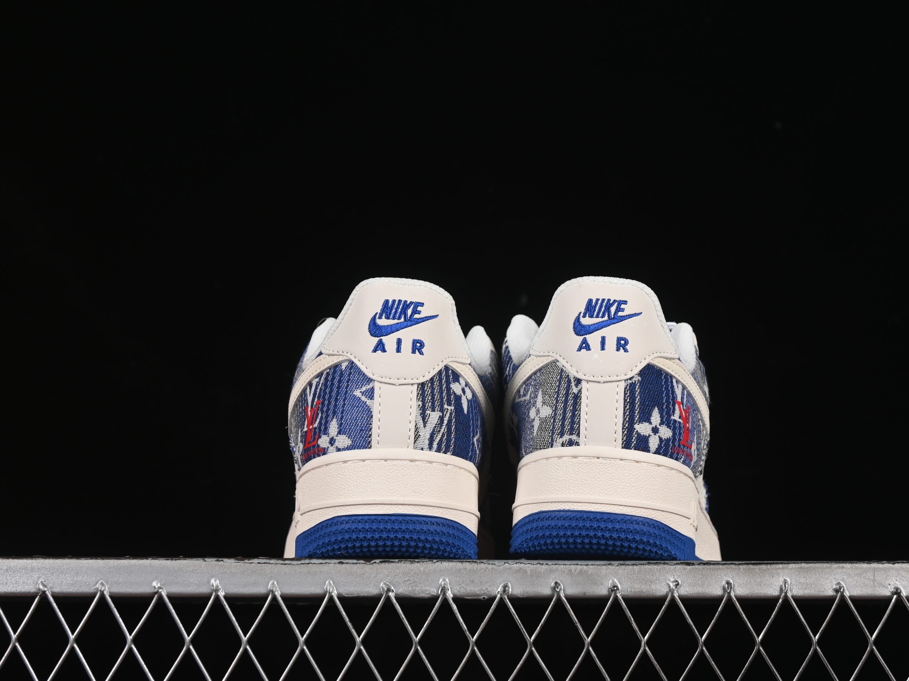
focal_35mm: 82
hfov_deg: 23.8
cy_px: 343
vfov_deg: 18.0
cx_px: 514
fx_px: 2153
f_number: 8
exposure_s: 1/80
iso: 160
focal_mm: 50
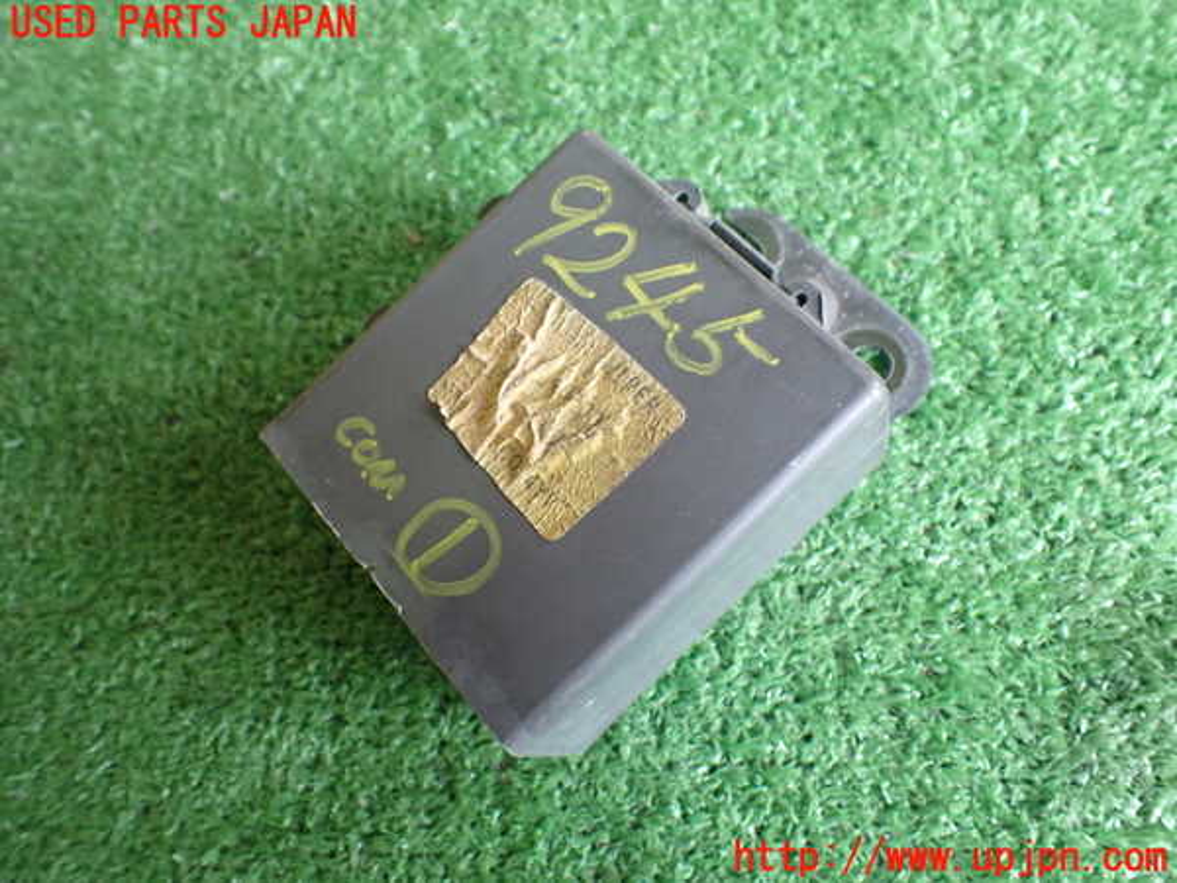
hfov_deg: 60.0
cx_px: 588
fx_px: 1020
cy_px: 442
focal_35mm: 30
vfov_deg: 46.8
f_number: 2.3
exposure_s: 1/80
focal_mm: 5.4
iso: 800
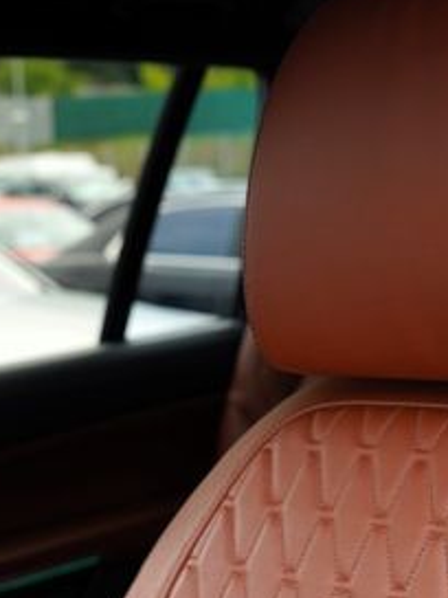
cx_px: 176
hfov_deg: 17.0
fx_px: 1501
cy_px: 551
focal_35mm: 87
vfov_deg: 21.9
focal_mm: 24
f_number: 3.5
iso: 100
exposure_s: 1/50
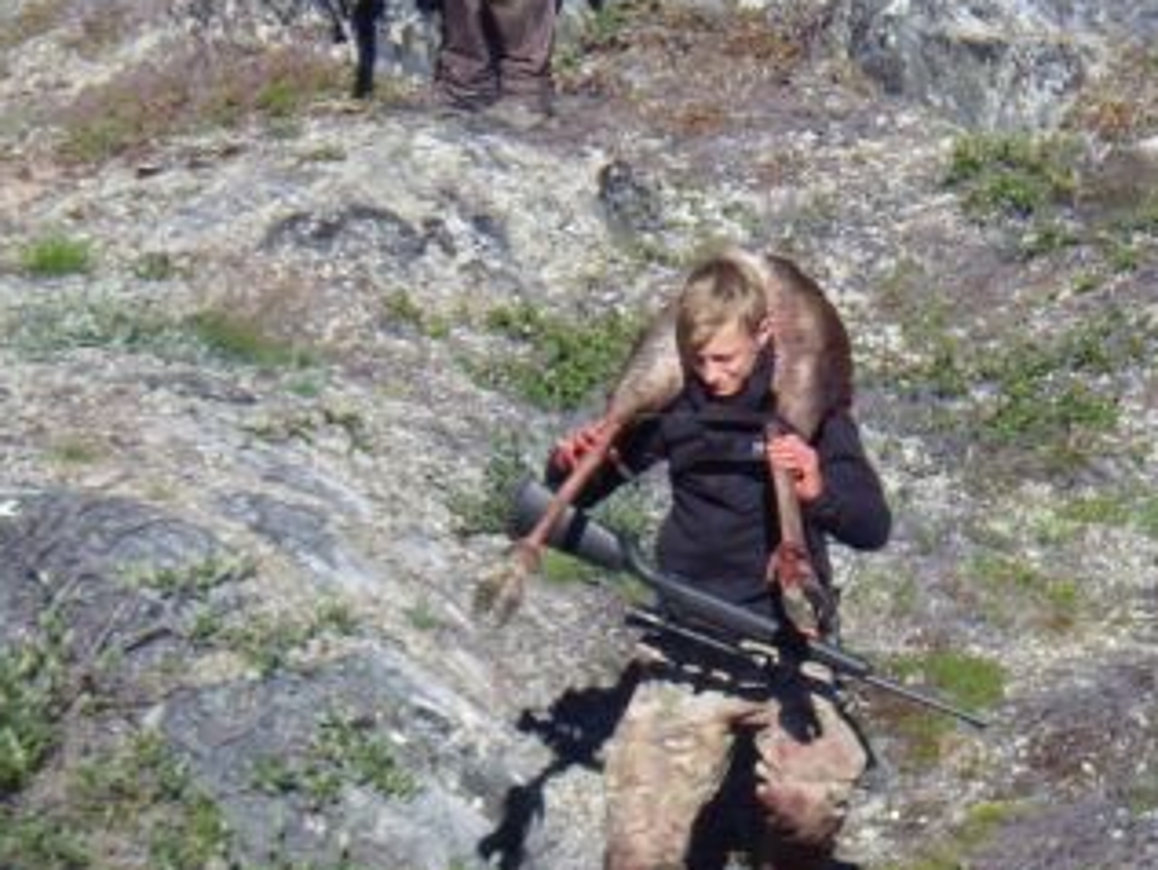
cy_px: 205
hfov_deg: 5.6
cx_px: 899
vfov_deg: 4.2
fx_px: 11813
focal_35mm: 353
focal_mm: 25
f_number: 5.5
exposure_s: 1/400
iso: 125
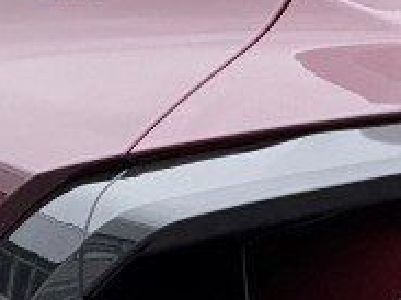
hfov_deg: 3.0
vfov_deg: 2.2
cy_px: 499
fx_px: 7780
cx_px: 121
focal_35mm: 672
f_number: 2.8
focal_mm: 15.66
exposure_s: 1/215
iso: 50
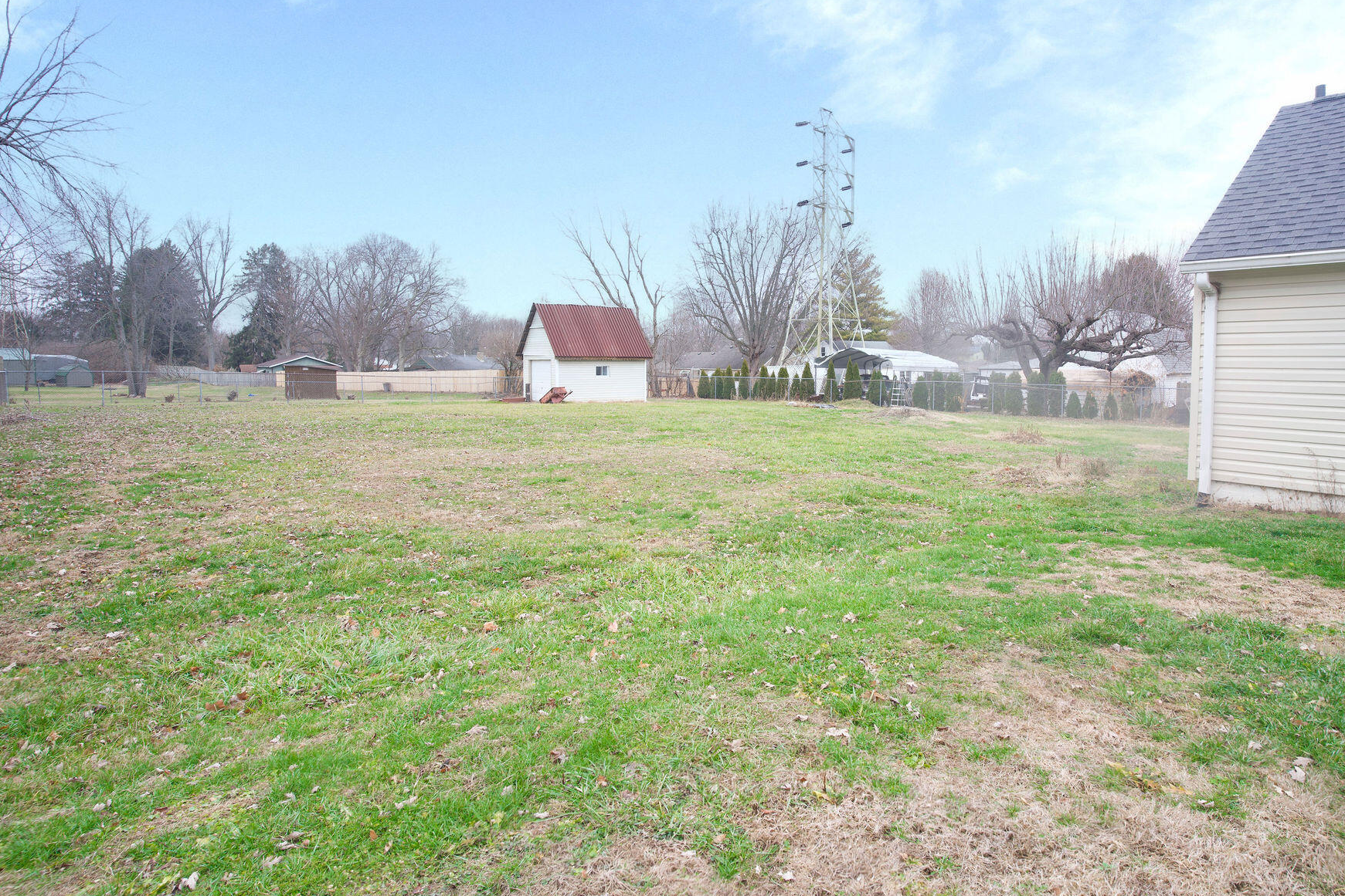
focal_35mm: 20
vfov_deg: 61.7
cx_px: 766
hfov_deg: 83.5
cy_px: 394
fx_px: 747
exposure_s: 1/4
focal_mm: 17
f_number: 7.1
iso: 250
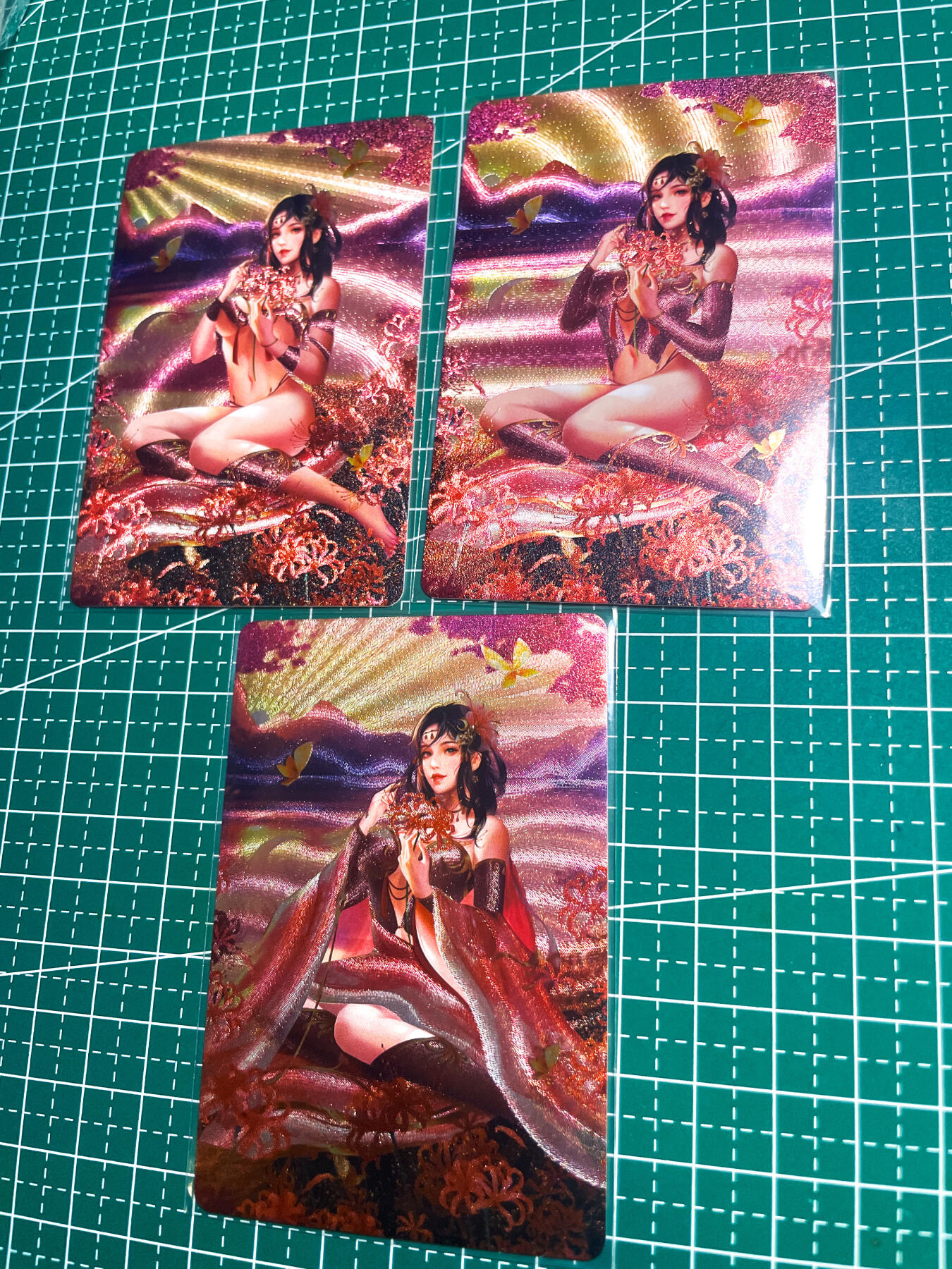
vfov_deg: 67.3
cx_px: 476
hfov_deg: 53.1
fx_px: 953
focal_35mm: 26
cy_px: 634
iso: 146
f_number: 1.6
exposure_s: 1/49
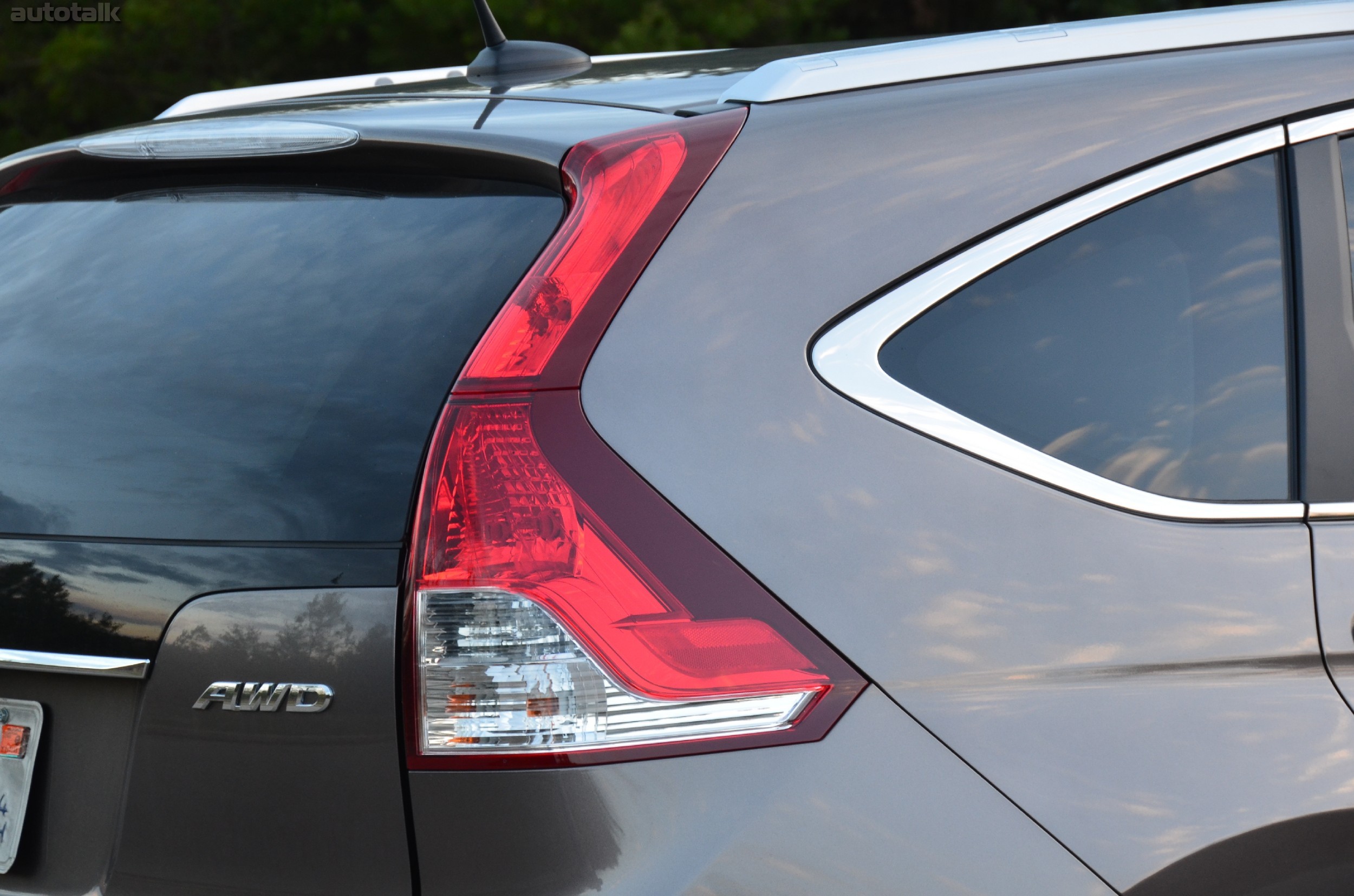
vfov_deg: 11.1
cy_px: 448
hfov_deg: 16.7
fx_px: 4617
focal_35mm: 123
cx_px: 677
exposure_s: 1/30
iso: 720
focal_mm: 82
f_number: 9
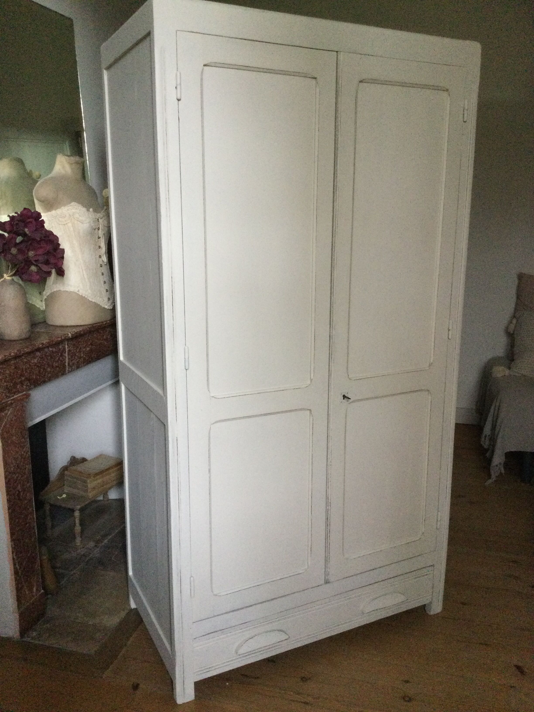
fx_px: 638
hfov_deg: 45.4
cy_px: 356
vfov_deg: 58.4
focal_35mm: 31
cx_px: 267
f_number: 2.4
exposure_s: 1/20
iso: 200
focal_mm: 3.3
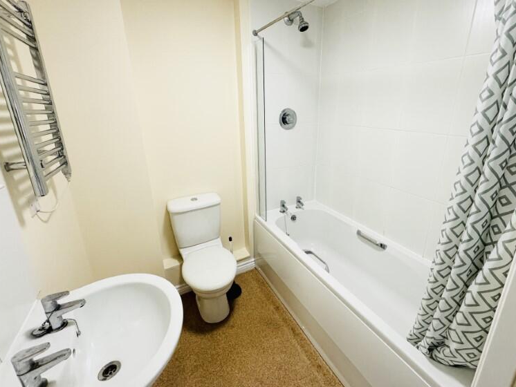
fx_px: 239
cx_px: 285
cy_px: 177
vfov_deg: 78.0
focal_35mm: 16
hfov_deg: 94.1
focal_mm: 2.22
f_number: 2.2
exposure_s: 1/100
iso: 250
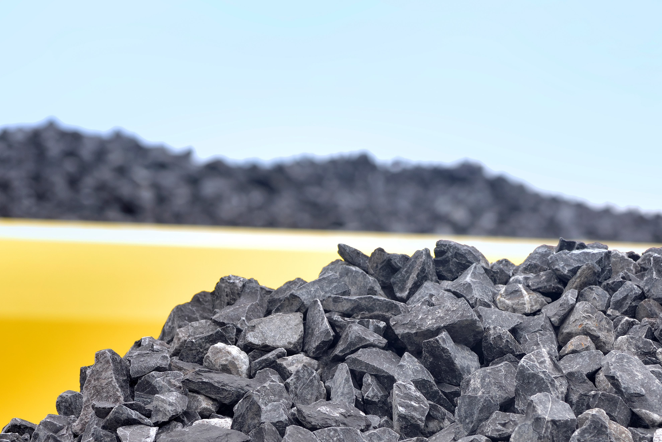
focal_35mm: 205
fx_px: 3771
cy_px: 357
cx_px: 142
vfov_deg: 6.7
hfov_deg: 10.0
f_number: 5.6
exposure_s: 1/250
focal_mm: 110
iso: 200
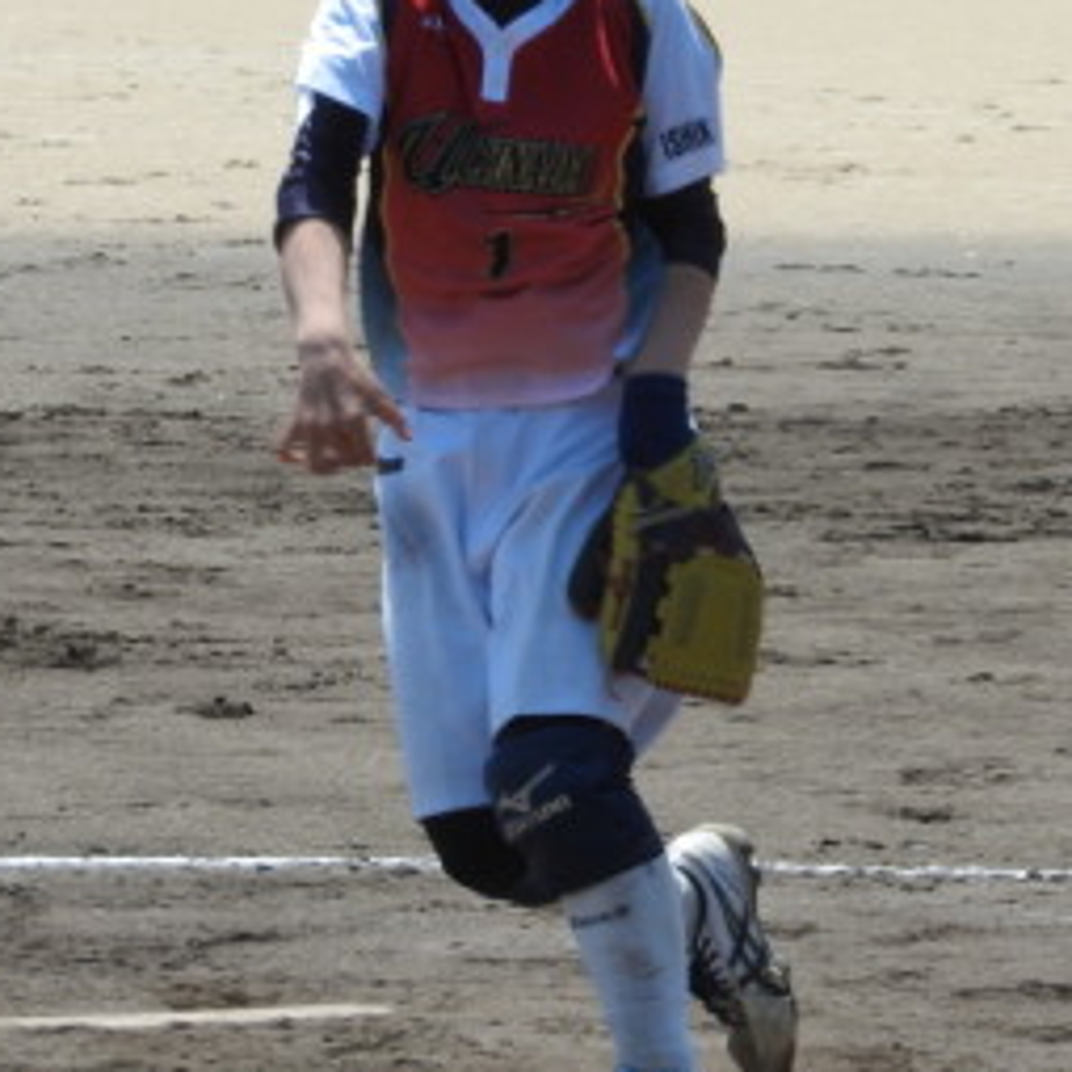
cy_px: 298
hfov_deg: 3.8
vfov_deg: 3.8
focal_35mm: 457
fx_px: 16012
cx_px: 799
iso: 100
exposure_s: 1/500
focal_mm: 39.4
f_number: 5.3
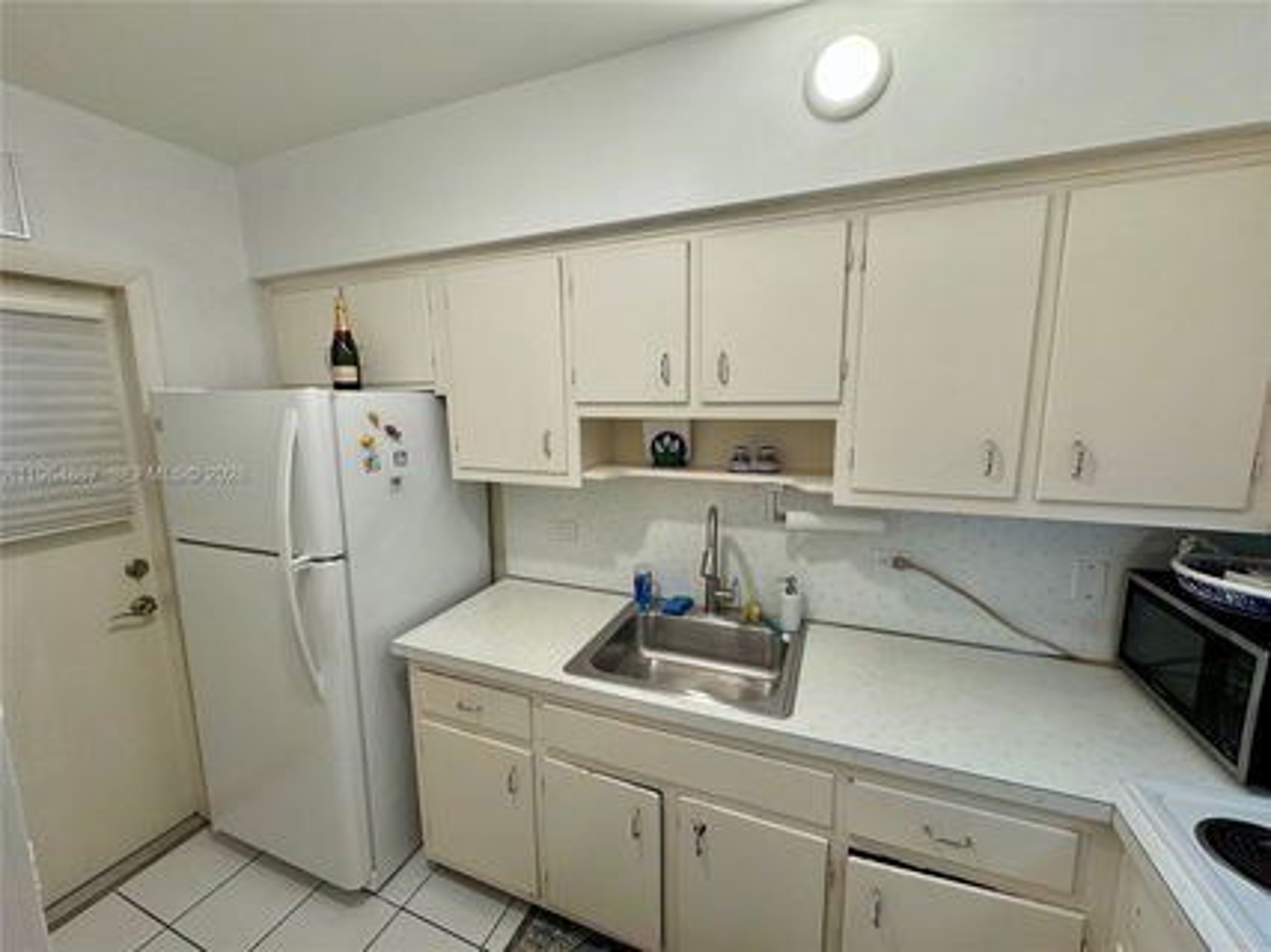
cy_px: 476
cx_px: 636
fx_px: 514
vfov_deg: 85.6
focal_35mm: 14
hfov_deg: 102.1
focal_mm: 2.22
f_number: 2.2
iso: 160
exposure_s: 1/120
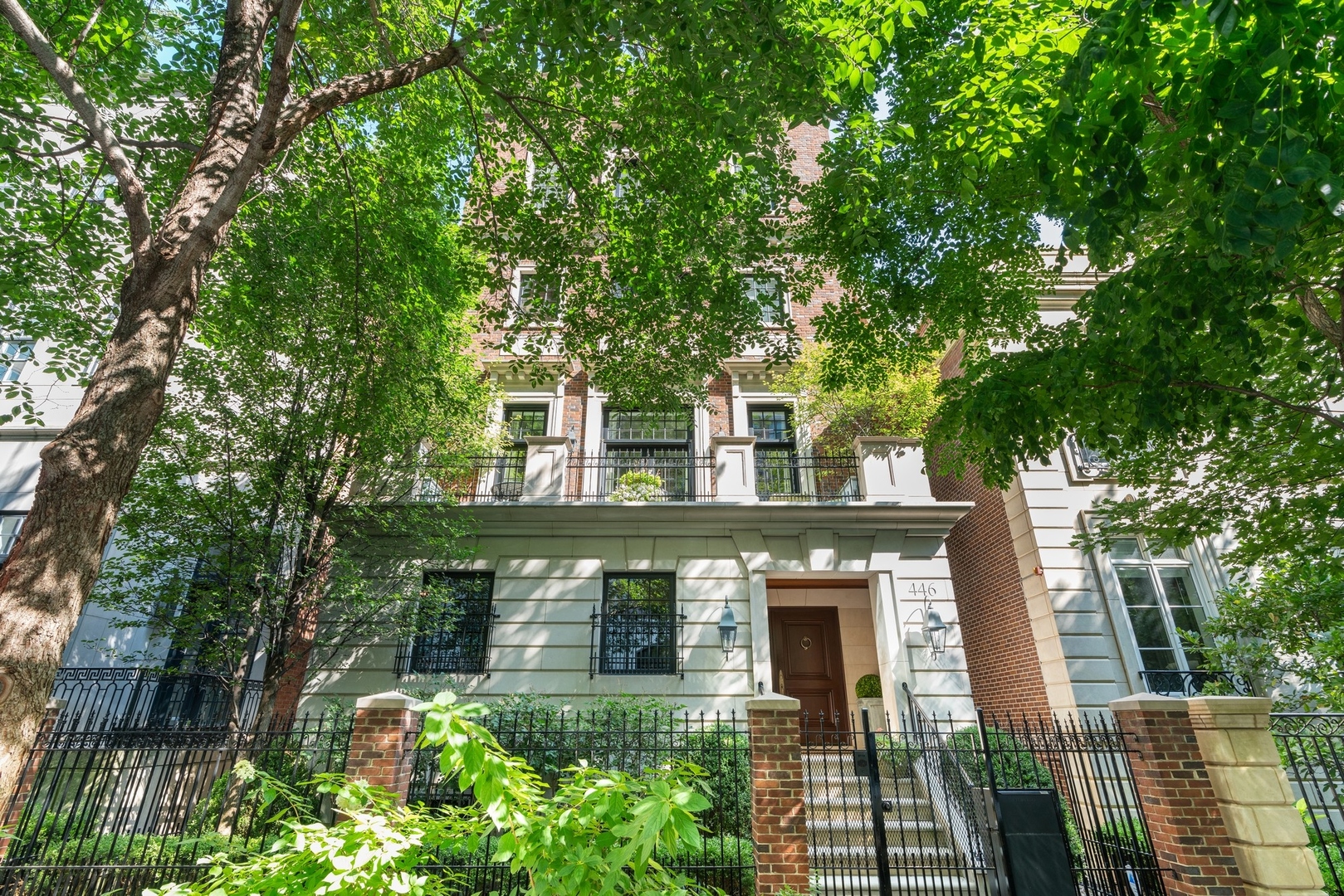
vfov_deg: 70.5
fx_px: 635
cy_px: 448
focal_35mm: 17
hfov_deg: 93.3
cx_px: 672
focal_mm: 17
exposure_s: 1/60
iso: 320
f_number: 7.1
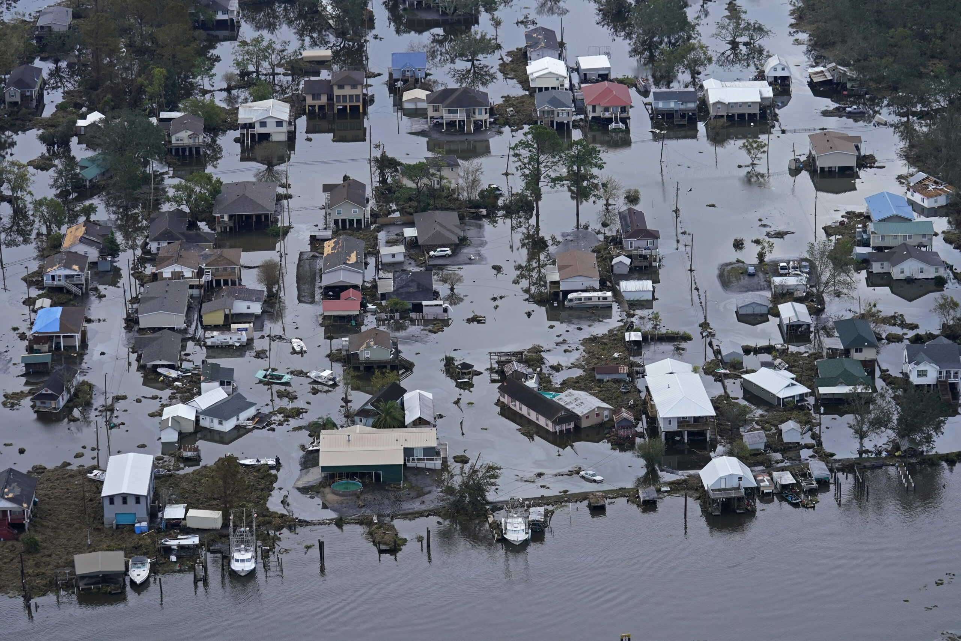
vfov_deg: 11.5
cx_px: 480
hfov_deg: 17.2
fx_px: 3177
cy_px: 320
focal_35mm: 119
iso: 800
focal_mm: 119
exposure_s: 1/2000
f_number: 5.6
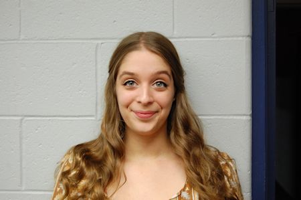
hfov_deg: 35.1
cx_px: 150
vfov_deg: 23.7
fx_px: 476
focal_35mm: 57
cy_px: 100
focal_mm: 38
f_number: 4.8
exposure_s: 1/20
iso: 800
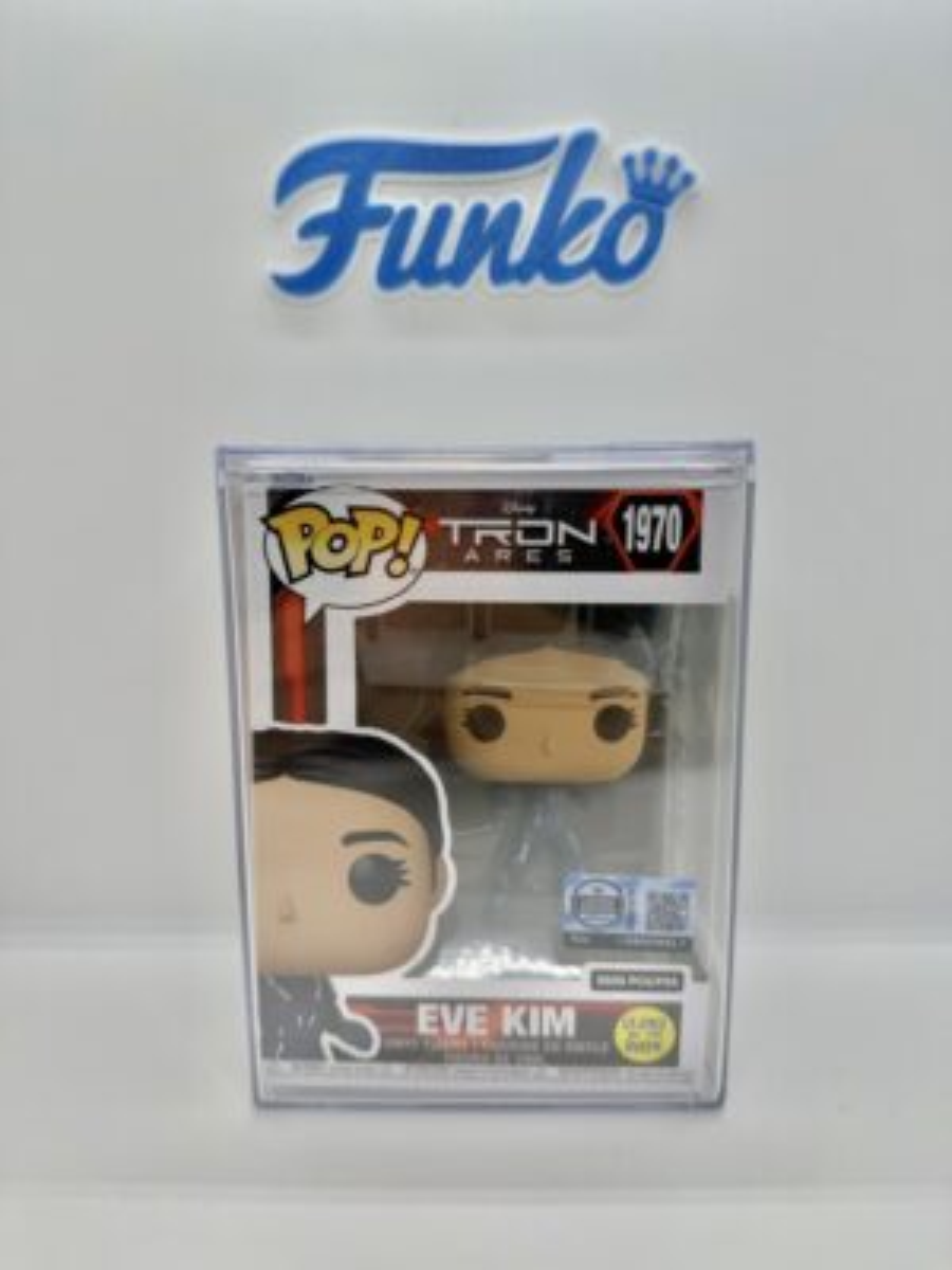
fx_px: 880
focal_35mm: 24
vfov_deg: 71.6
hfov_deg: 56.8
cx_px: 476
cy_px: 635
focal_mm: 6.76
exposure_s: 1/302
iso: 80
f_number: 1.78
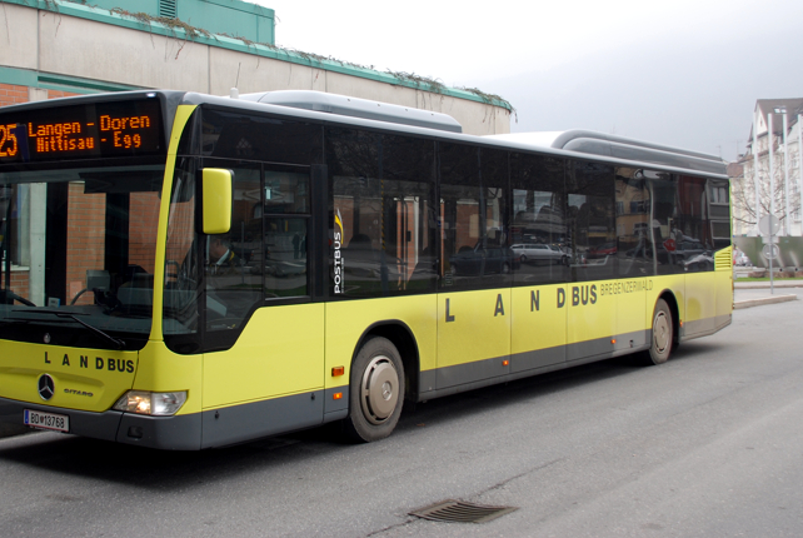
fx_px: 1109
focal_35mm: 50
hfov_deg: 39.6
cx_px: 314
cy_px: 188
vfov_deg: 27.1
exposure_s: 1/125
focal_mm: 25
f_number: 5.6
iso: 180
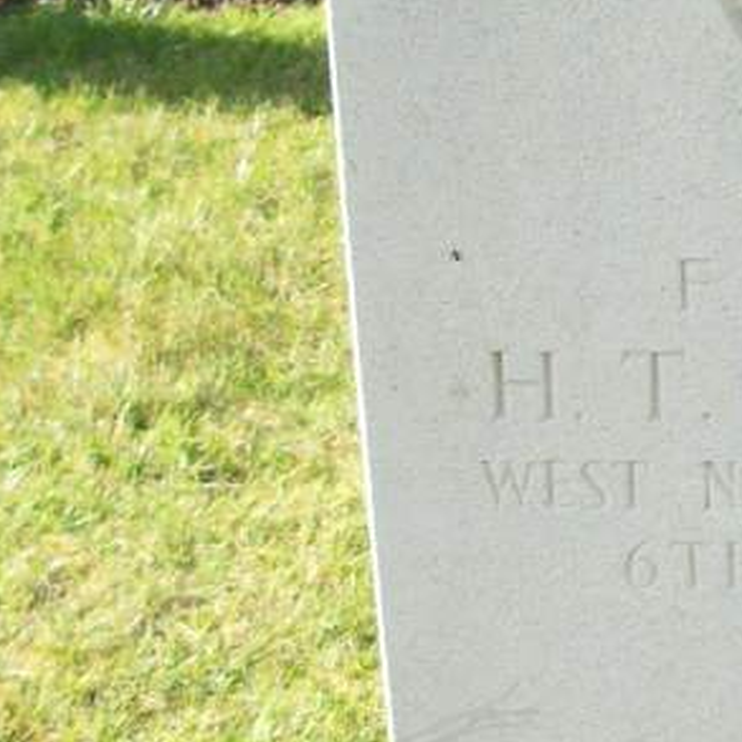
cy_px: 707
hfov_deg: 12.2
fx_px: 3274
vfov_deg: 12.8
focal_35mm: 135
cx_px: 1167
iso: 80
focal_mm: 6.3
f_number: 3.1
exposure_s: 1/250
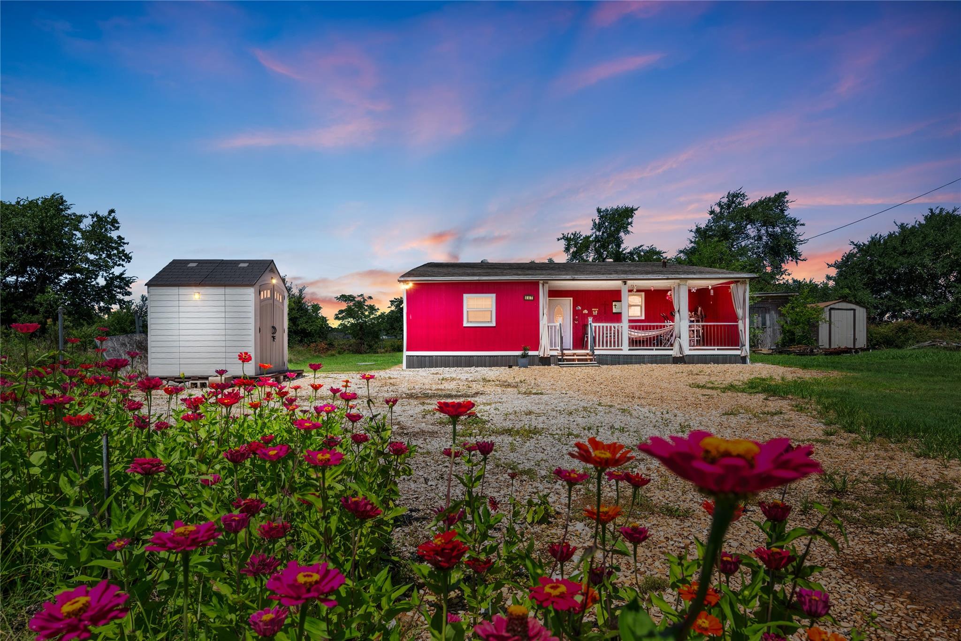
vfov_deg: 60.7
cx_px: 480
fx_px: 547
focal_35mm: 20
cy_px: 320
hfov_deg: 82.6
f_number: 8
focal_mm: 20.5
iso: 100
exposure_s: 1/500
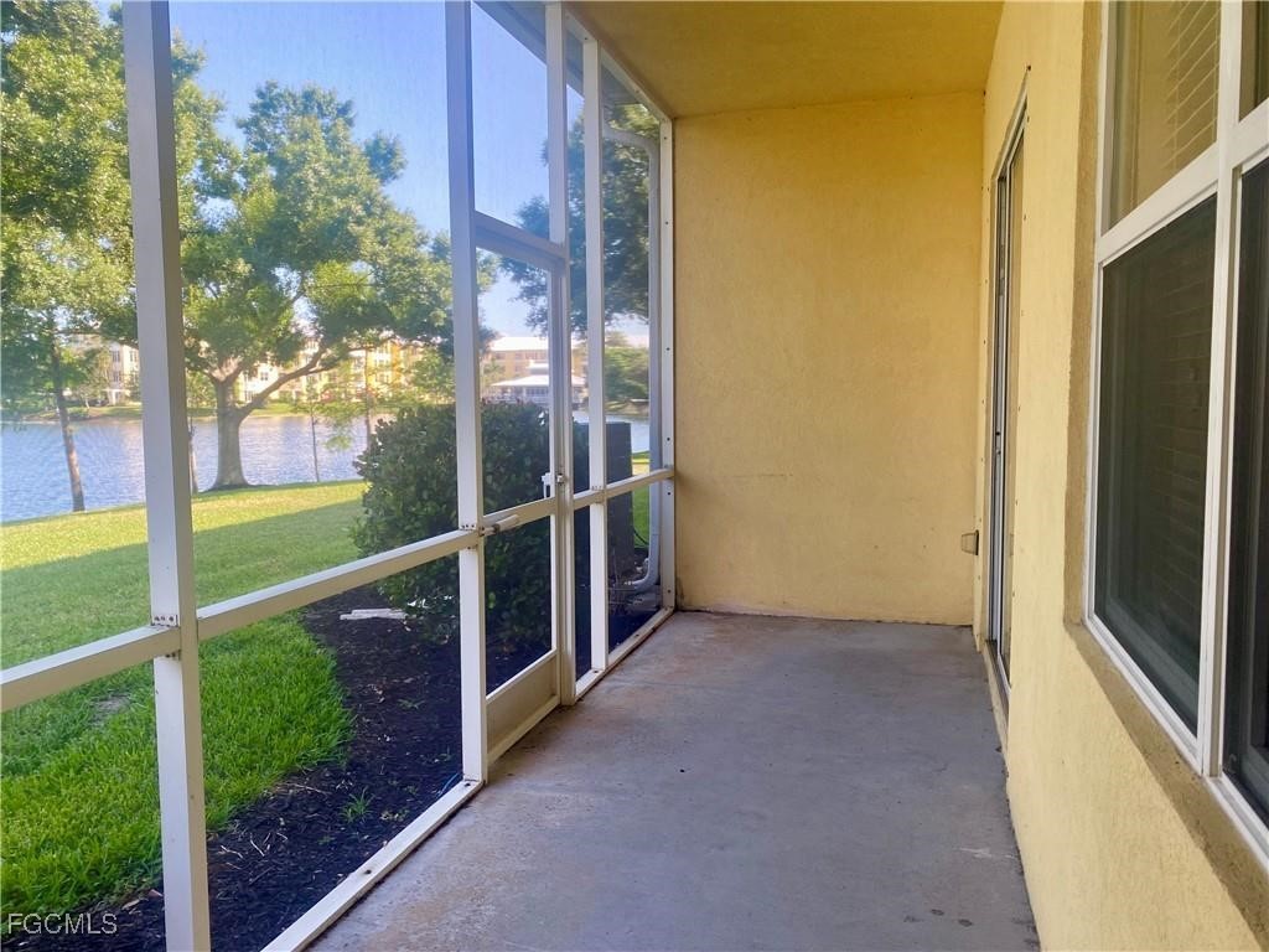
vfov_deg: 53.1
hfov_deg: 67.3
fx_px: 953
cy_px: 476
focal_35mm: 26
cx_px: 634
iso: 32
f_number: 1.8
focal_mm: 4.25
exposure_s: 1/152
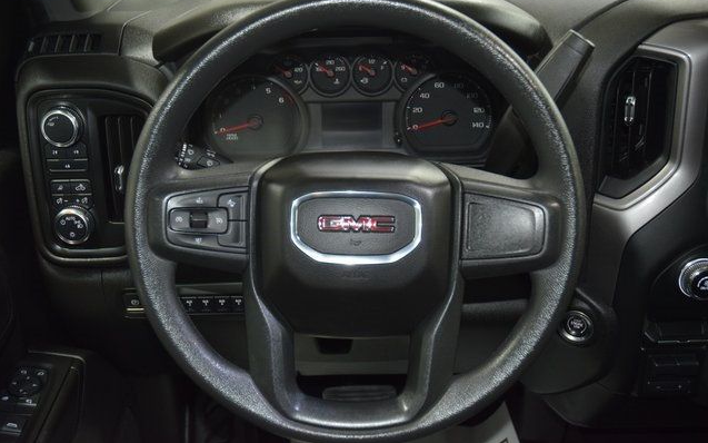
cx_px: 353
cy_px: 221
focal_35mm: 42
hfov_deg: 47.7
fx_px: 801
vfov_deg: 30.9
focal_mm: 27
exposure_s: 1/30
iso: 1400
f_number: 3.8
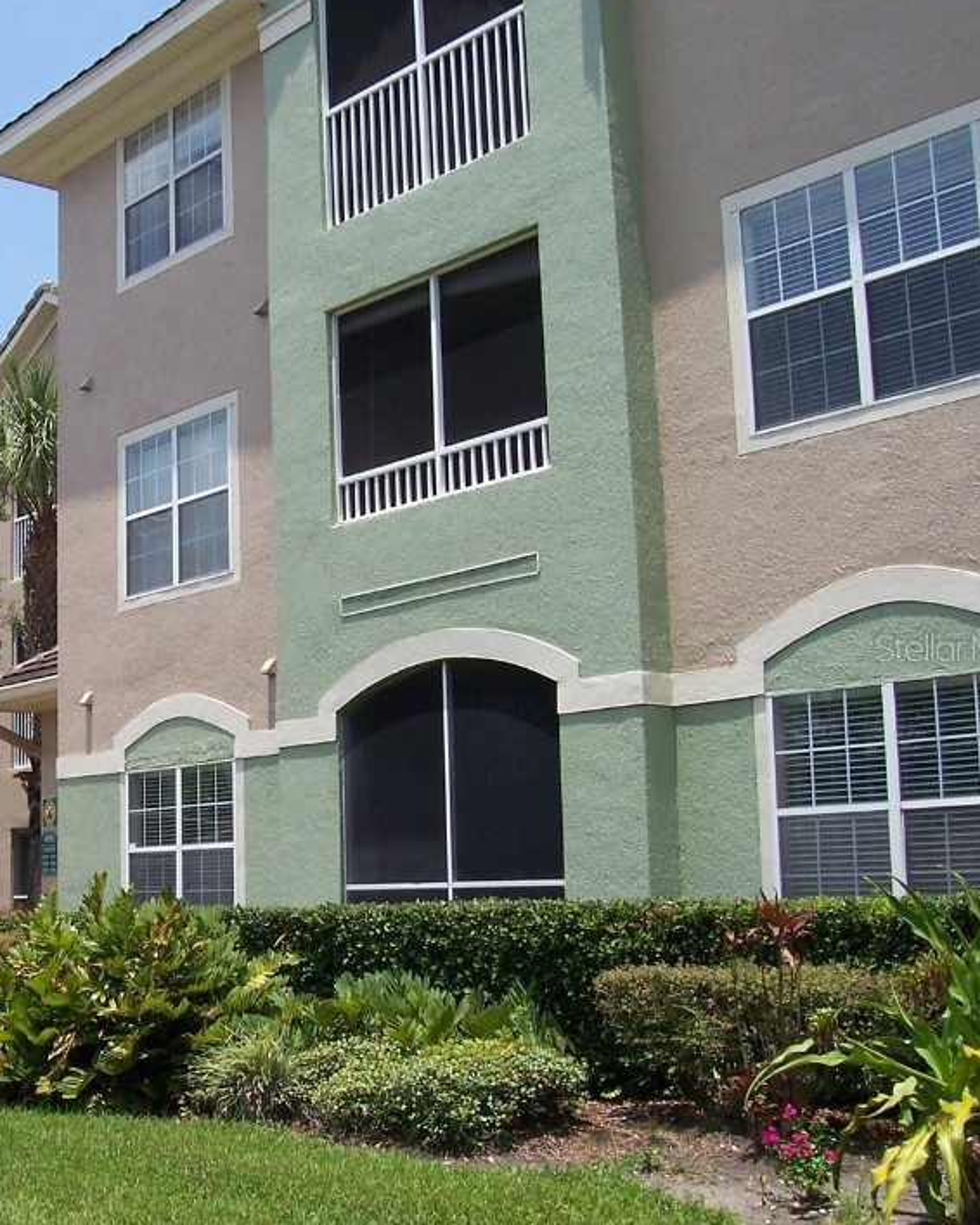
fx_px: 1741
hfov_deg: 30.4
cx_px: 152
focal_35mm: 48
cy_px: 647
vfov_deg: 38.8
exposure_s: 1/500
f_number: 5.6
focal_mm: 5.6
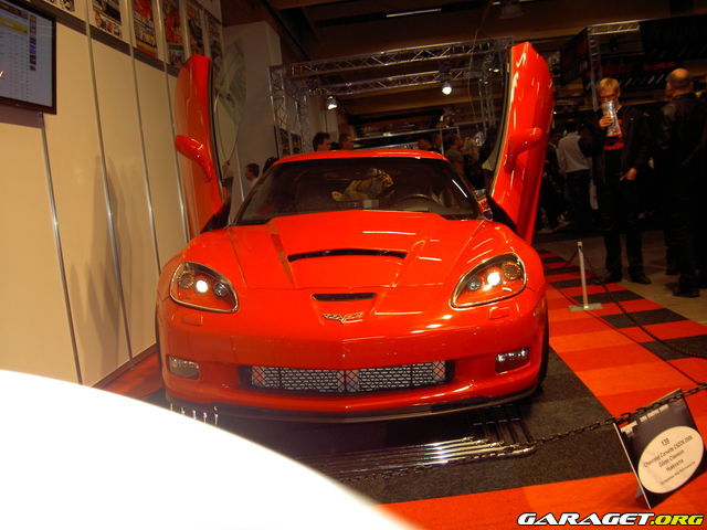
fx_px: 797
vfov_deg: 36.8
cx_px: 354
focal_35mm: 39
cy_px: 265
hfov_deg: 47.9
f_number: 2.8
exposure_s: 1/60
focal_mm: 8
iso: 100
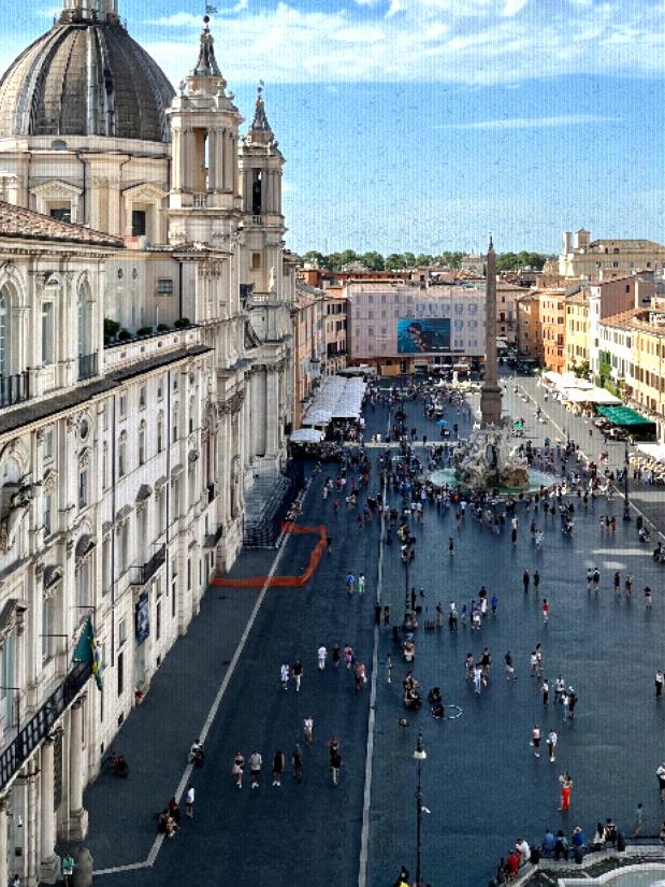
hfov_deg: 34.2
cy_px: 260
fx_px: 1076
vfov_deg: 43.8
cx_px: 410
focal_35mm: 42
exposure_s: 1/3623
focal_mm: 5.1
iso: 50
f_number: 1.6
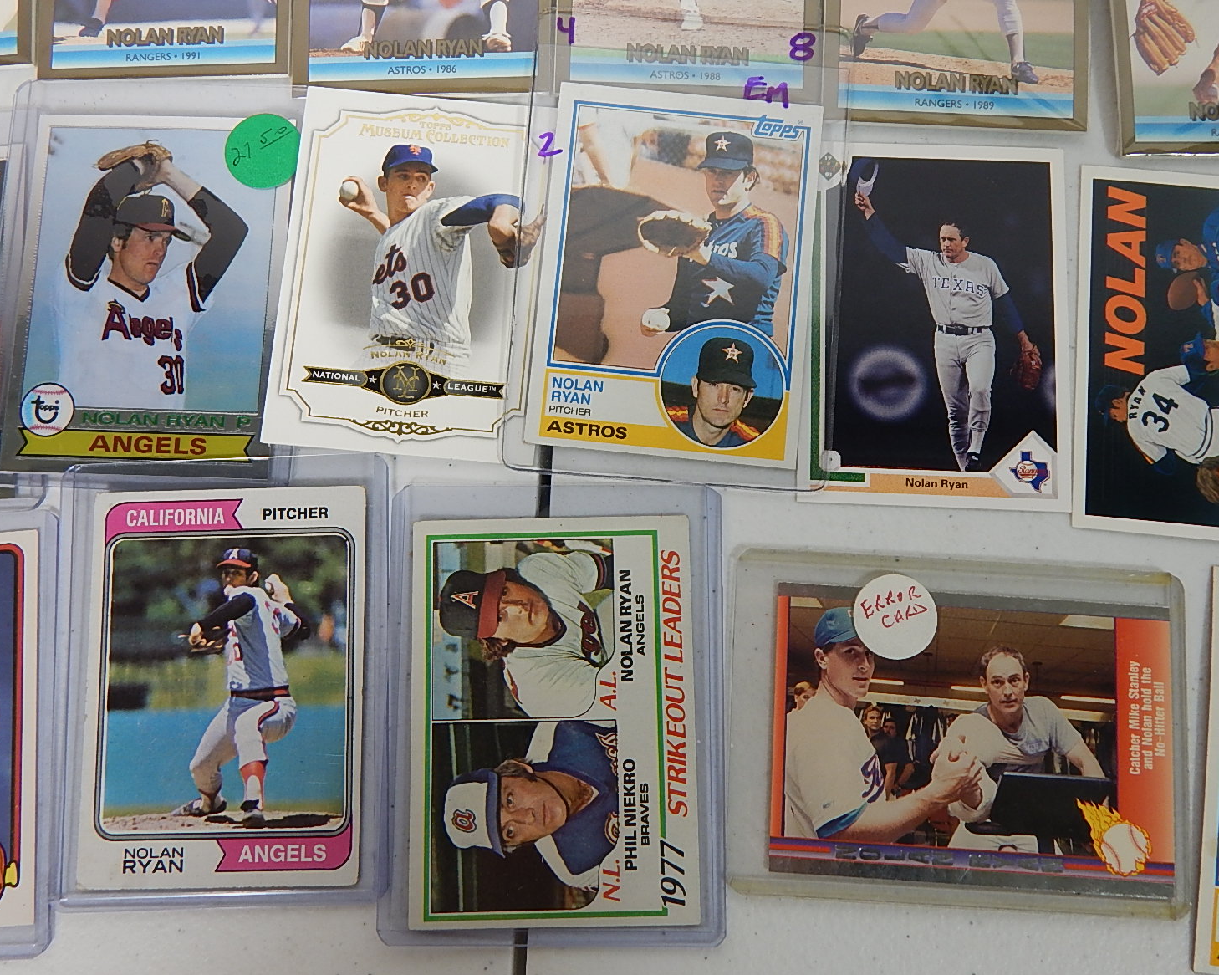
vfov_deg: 48.5
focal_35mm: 30
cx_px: 604
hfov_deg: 58.8
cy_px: 488
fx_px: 1082
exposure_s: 1/30
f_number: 3.2
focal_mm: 5.1
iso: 125
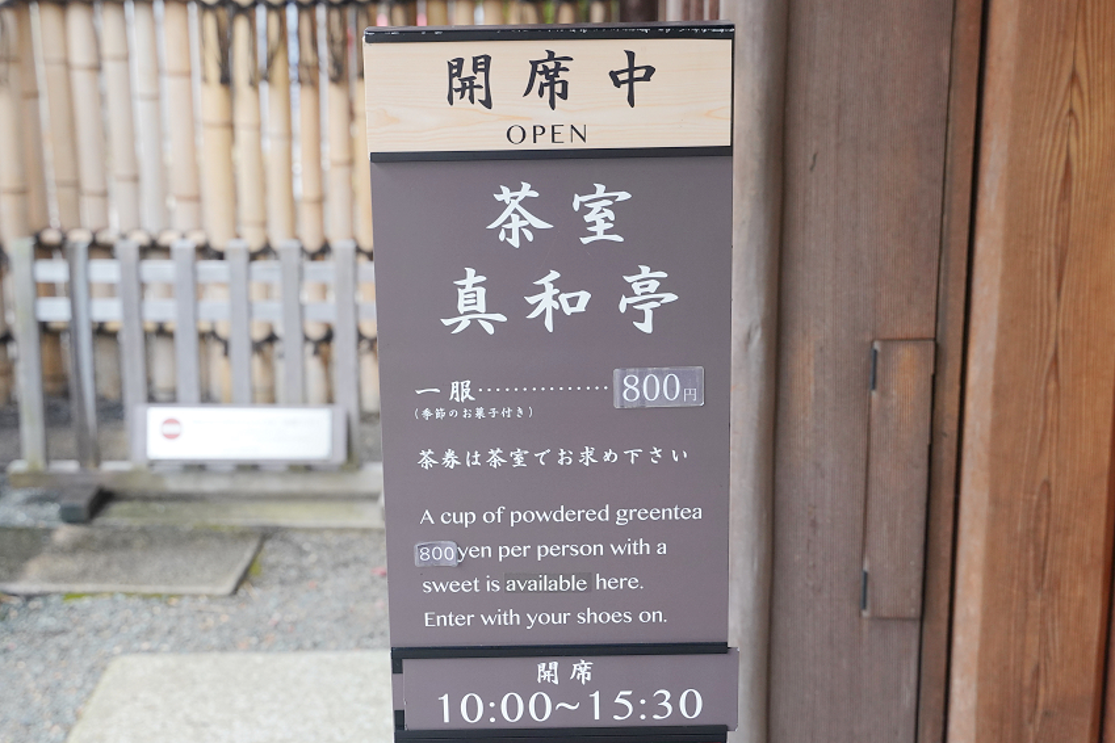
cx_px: 549
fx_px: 2013
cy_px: 486
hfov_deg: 31.0
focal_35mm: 65
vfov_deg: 20.9
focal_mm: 46
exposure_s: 1/160
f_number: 4
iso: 1000
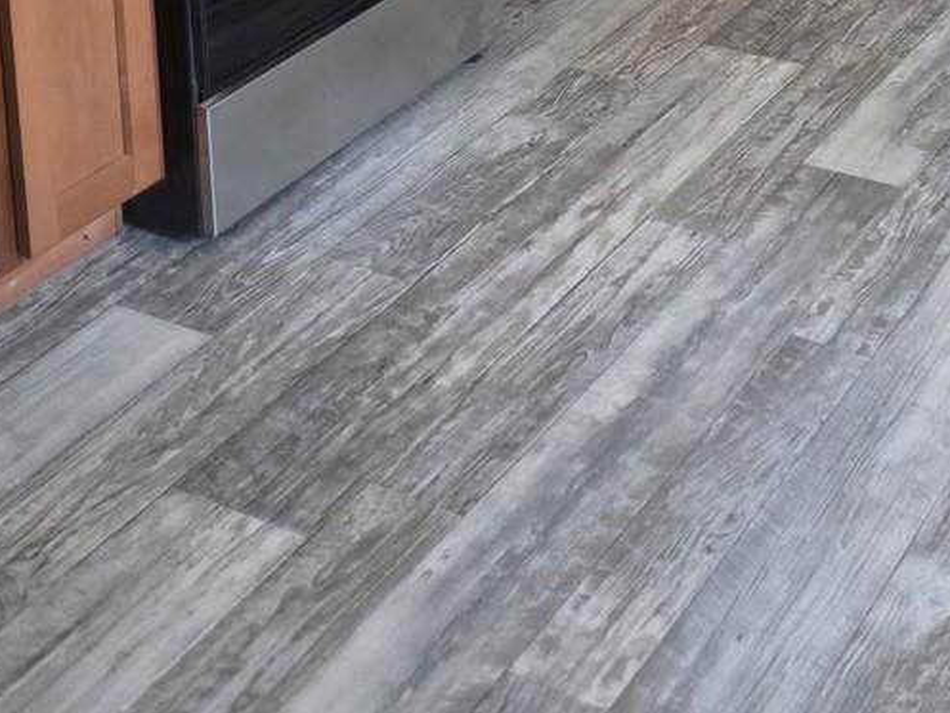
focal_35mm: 74
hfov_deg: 26.3
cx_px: 537
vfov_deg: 18.1
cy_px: -310
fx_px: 2031
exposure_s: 1/120
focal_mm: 6.3
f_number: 1.7
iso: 500
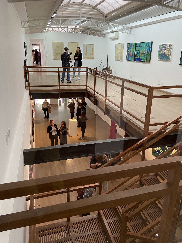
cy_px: 117
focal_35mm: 27
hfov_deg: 51.4
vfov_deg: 65.3
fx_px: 189
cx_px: 92
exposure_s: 1/60
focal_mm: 4.25
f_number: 1.8
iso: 125
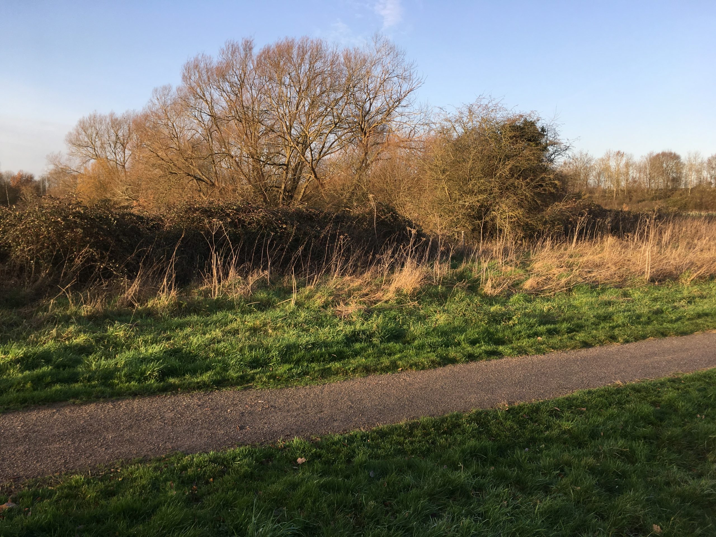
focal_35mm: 29
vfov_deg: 48.2
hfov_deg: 61.7
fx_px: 600
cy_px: 268
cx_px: 358
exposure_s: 1/427
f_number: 2.2
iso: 25
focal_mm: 4.15
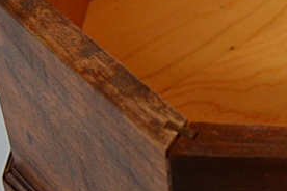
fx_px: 995
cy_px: -18
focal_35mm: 125
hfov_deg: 16.1
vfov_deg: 10.8
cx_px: 275
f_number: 3.8
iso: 720
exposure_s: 1/60
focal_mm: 23
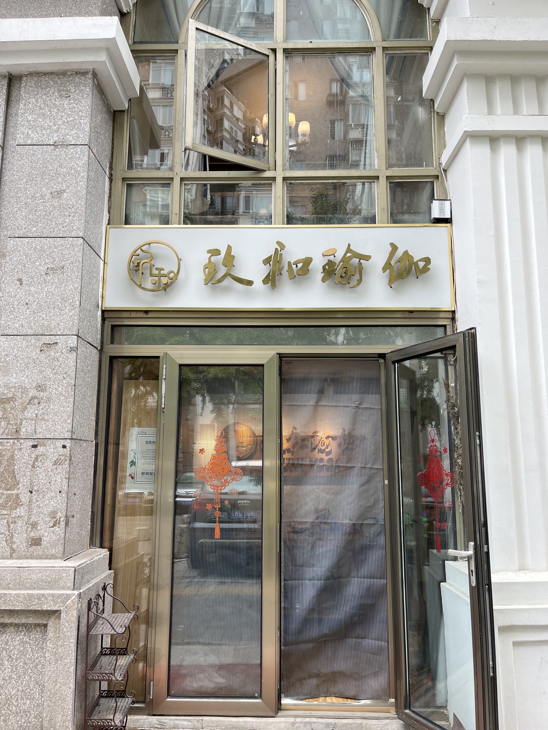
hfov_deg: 53.1
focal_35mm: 26
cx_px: 274
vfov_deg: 67.3
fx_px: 549
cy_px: 365
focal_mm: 5.1
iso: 50
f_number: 1.6
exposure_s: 1/353
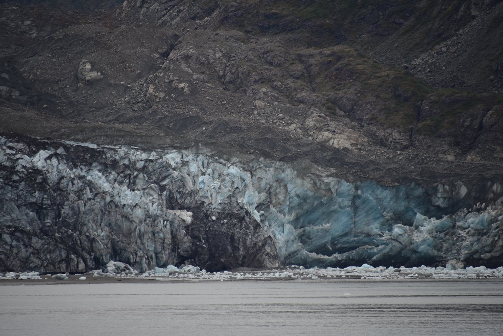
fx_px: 4192
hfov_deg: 6.9
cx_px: 252
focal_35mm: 300
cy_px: 168
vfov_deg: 4.6
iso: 250
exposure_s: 1/640
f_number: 5.6
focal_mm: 300
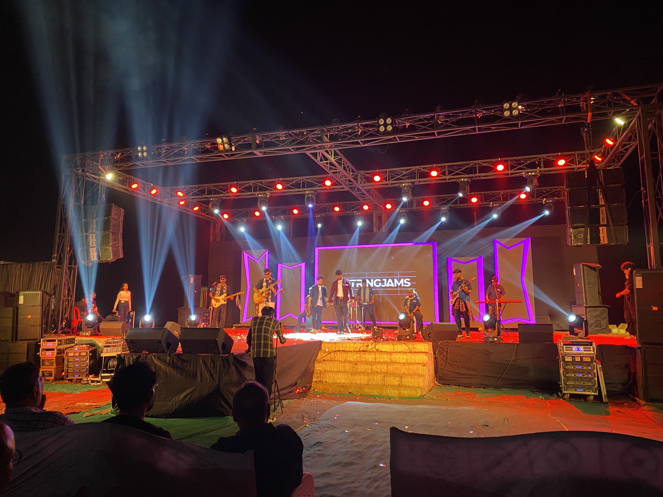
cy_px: 248
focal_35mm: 26
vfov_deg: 53.1
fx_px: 498
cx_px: 332
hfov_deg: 67.3
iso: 100
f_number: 1.8
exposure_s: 1/41
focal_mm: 4.25
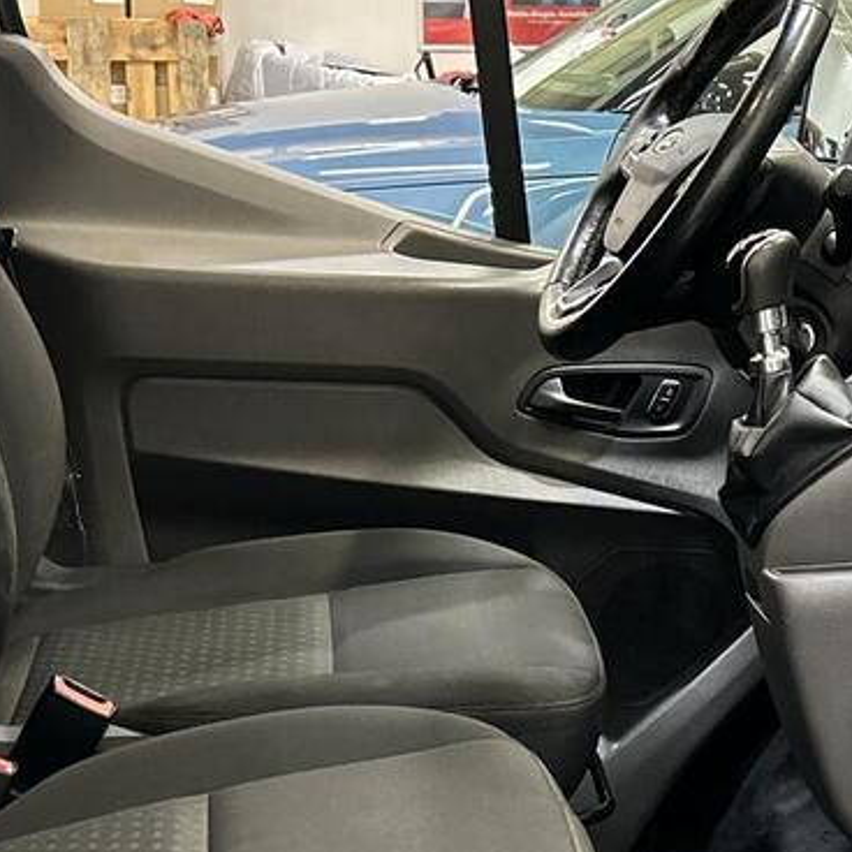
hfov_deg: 19.2
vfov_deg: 19.1
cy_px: 674
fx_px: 2506
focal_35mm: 90
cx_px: 639
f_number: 1.5
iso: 320
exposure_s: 1/50
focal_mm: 5.7
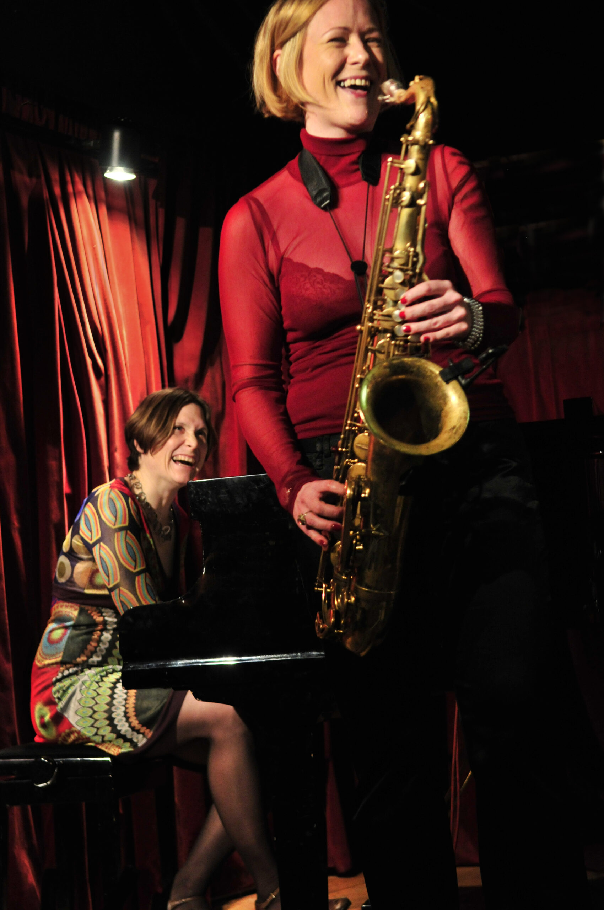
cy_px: 455
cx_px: 302
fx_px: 1703
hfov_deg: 20.1
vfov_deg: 29.9
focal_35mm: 68
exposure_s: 1/50
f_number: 3.5
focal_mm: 45
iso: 1000
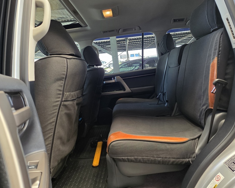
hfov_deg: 67.9
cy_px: 91
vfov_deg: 56.8
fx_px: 174
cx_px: 129
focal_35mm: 25
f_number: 1.7
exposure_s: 1/100
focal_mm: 6.25
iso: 160
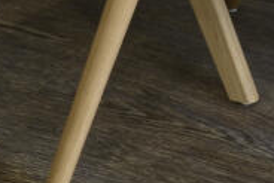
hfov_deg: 10.2
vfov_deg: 6.4
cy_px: -316
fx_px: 1523
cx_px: 289
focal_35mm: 200
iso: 100
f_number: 9
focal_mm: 24
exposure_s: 1/2.5
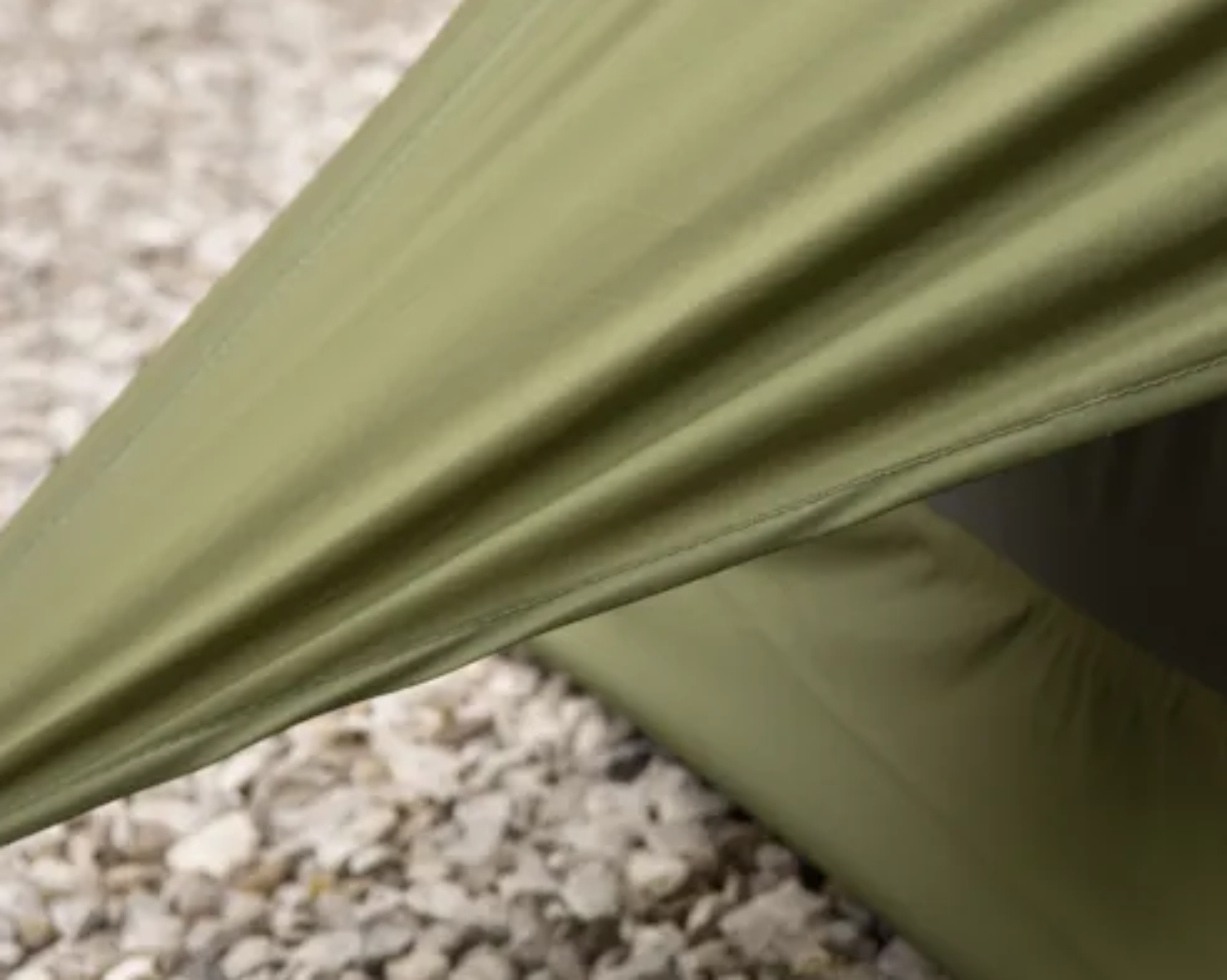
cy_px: 370
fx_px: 4564
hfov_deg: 15.2
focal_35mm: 126
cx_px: 948
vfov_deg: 12.2
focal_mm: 55
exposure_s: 1/125
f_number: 8
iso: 100
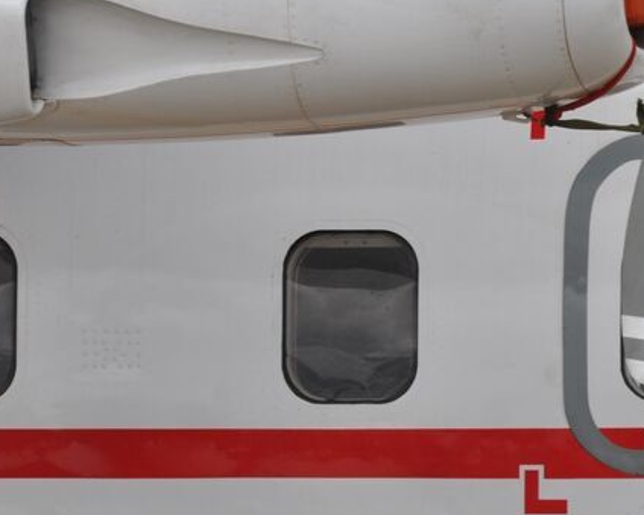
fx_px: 14558
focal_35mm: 764
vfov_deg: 2.0
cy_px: 462
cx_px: 784
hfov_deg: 2.5
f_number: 8
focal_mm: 180
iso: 200
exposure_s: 1/250
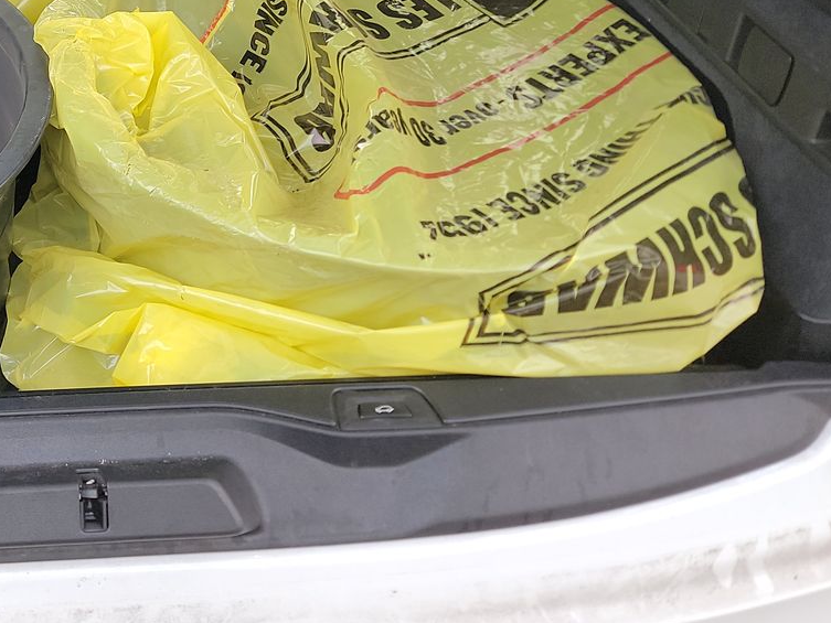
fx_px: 1225
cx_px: 23
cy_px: -19
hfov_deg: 34.5
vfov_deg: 26.8
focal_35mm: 51
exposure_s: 1/59
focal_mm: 6.7
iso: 79
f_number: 1.8
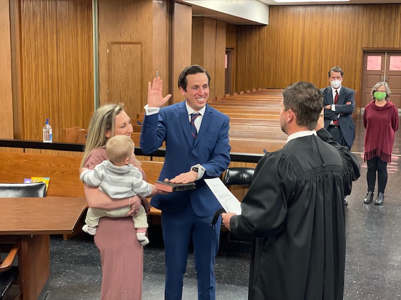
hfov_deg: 36.8
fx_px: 602
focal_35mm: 52
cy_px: 150
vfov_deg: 28.0
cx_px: 200
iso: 160
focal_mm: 6
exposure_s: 1/40
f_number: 2
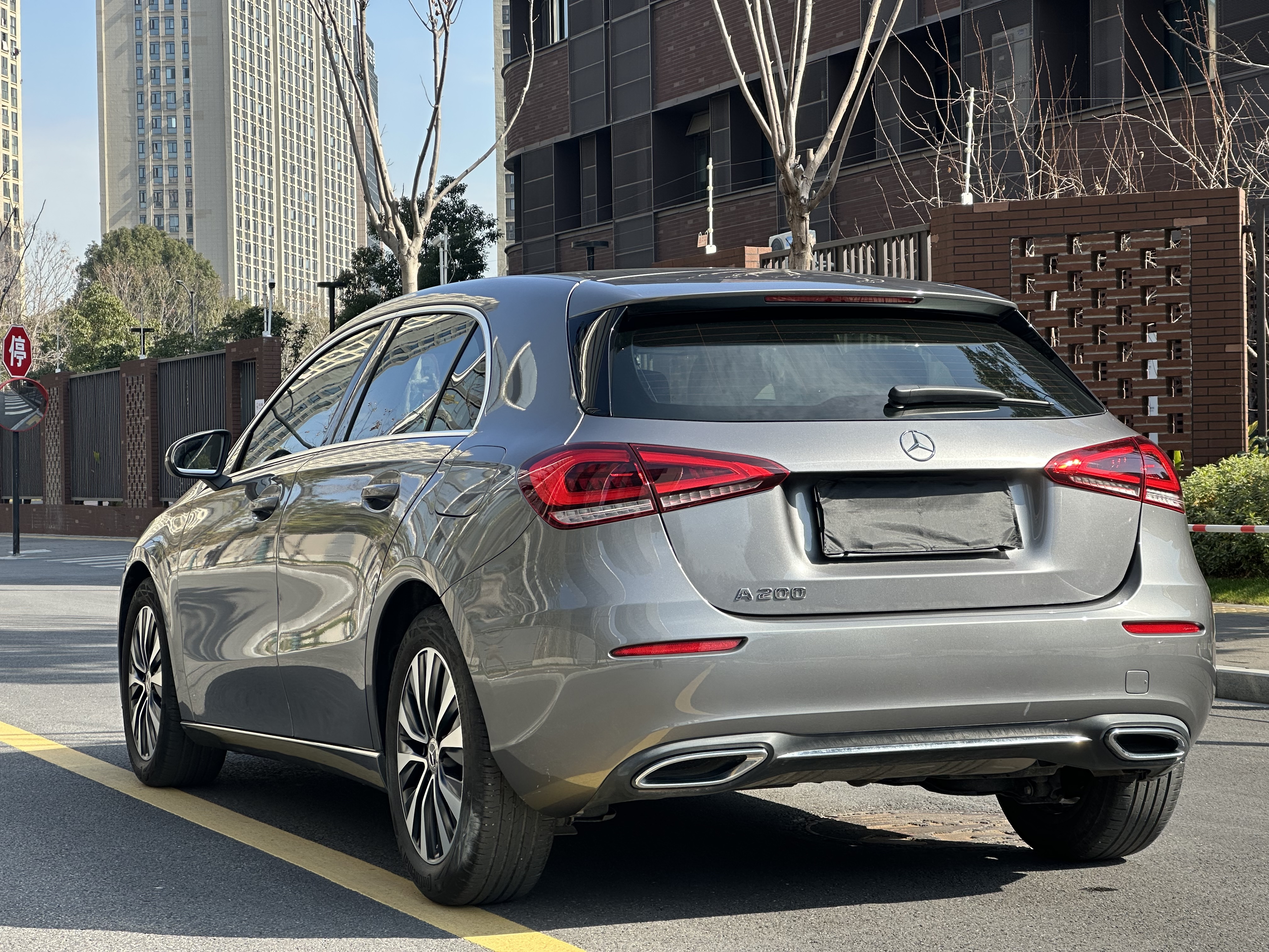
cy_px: 476
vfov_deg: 19.1
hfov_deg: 25.3
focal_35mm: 77
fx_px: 2823
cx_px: 634
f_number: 2.8
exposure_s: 1/316
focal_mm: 9
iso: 32
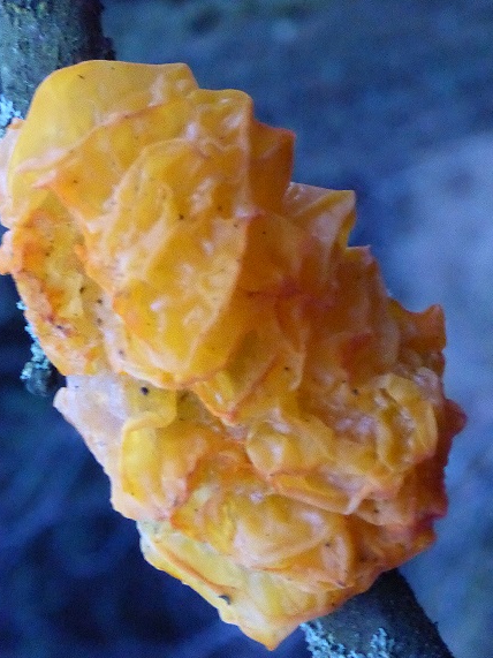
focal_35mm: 119
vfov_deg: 16.6
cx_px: 245
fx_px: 2261
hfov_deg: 12.4
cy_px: 331
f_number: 5.7
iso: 3200
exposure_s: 1/25
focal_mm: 19.2
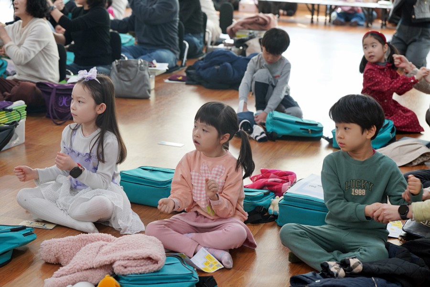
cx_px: 215
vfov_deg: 19.5
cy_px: 144
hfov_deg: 28.8
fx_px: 836
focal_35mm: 70
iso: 1250
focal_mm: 70
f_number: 4
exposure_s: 1/160
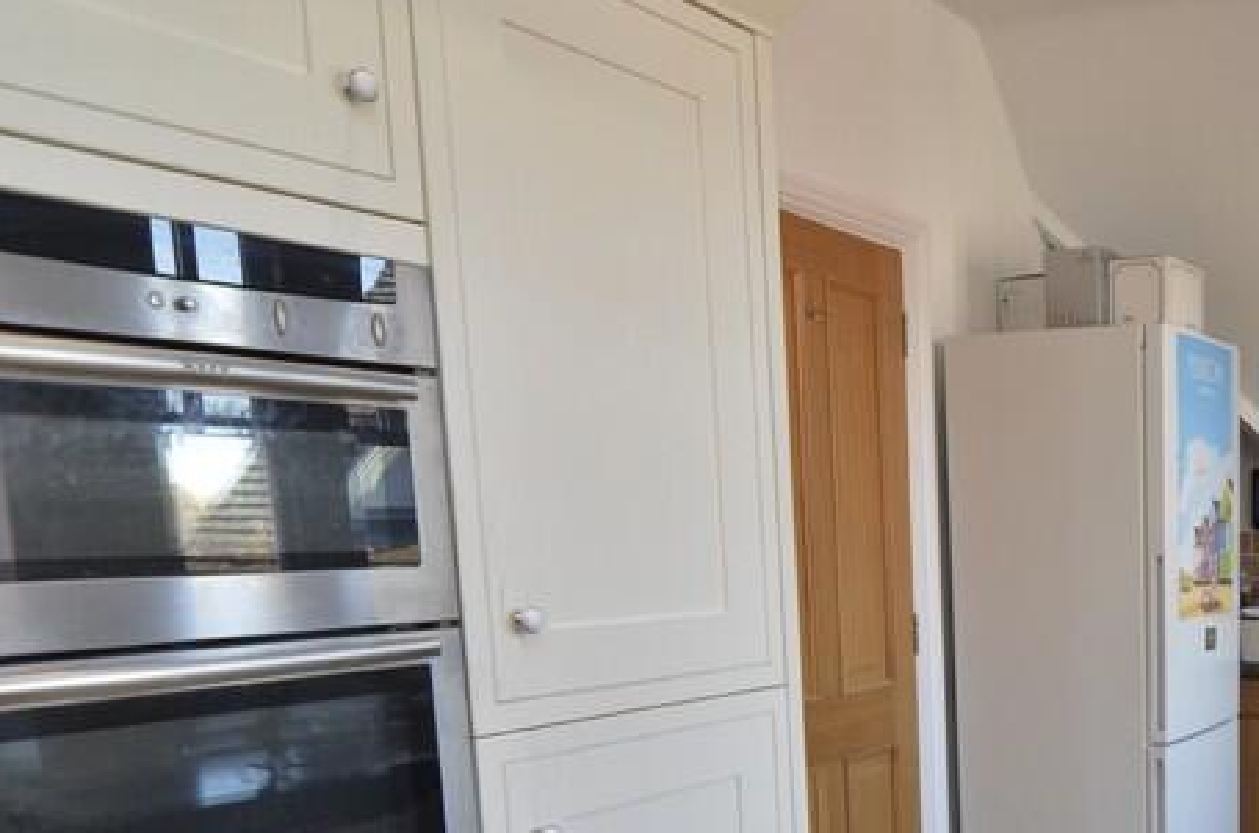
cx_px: 1170
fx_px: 1295
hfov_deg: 46.0
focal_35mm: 37
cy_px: 753
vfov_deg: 33.7
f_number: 4
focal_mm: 11
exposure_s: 1/60
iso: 500
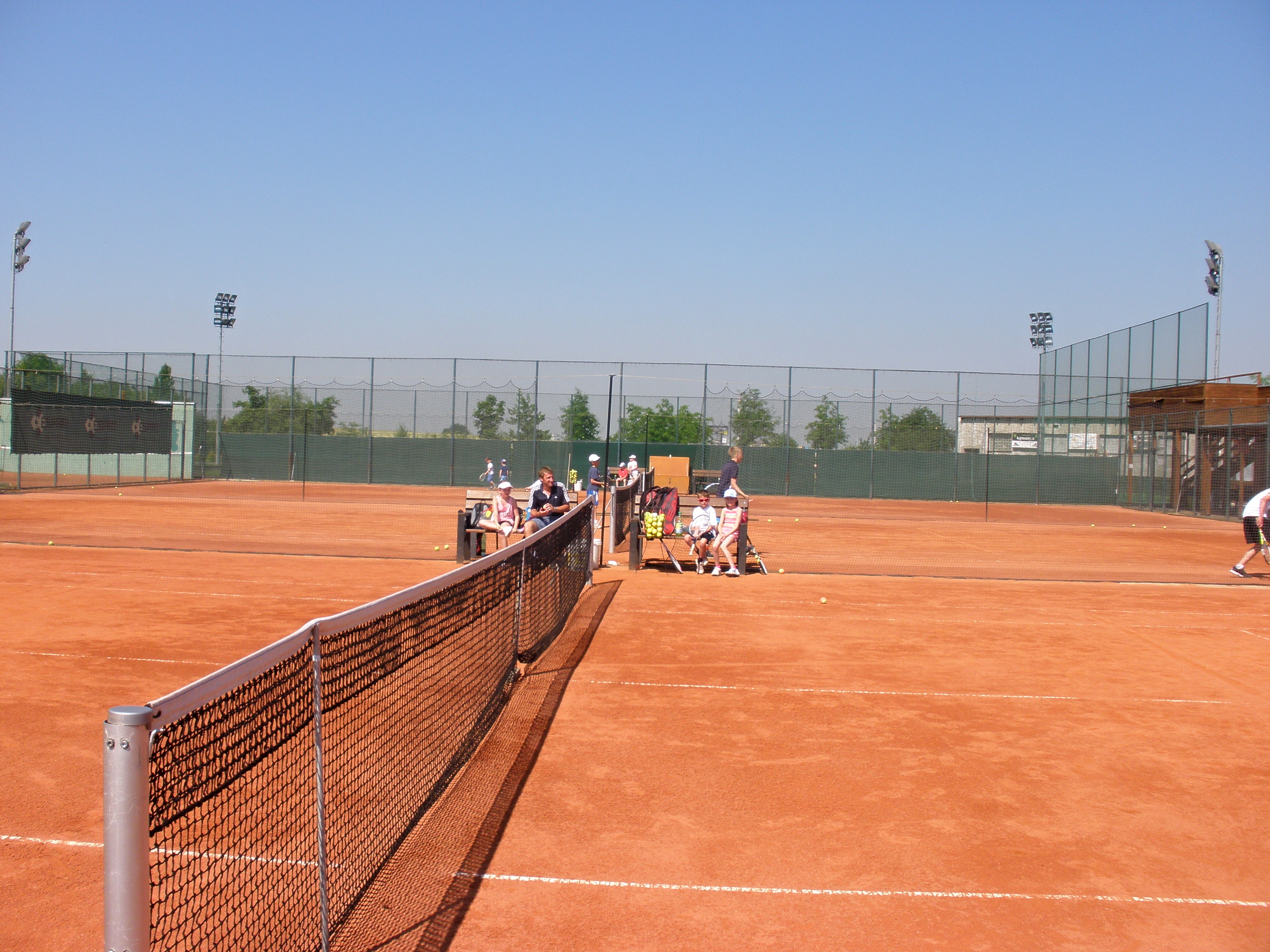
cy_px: 476
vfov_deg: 39.7
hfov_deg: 51.4
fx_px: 1321
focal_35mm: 36
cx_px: 635
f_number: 5.6
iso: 64
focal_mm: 6.3
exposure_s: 1/250
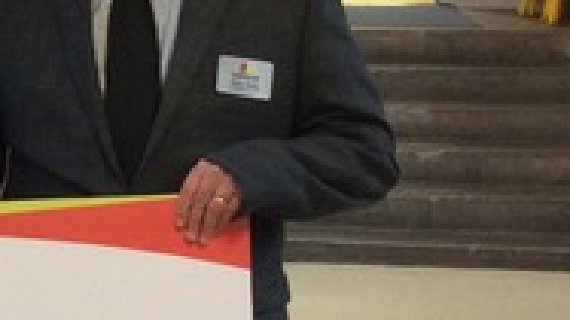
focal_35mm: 106
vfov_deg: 11.4
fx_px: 1601
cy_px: 125
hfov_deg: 18.5
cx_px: -204
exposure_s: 1/24
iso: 125
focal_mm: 3.3
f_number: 2.4
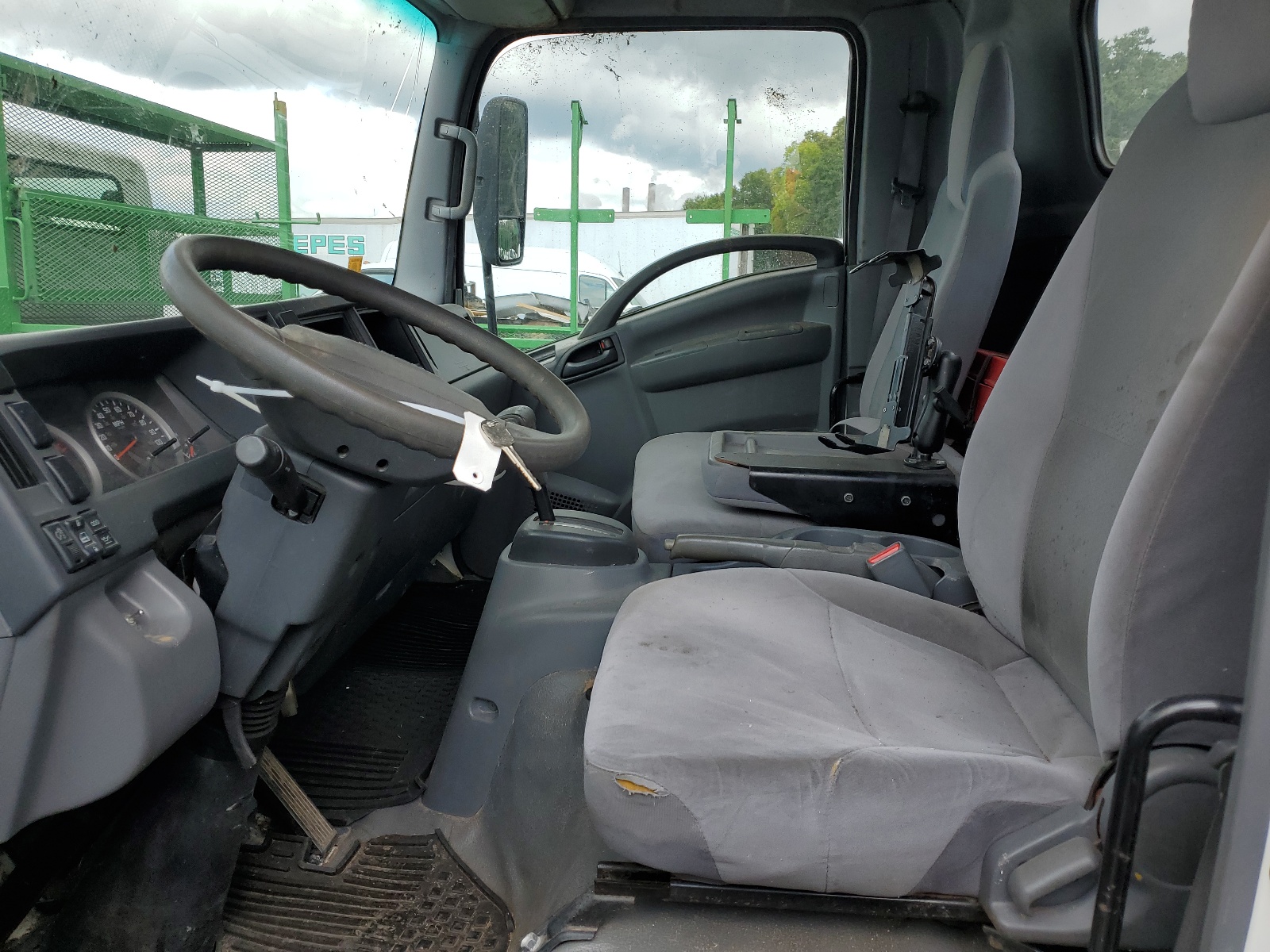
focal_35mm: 26
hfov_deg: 67.3
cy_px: 476
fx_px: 954
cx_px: 635
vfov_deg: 53.1
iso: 50
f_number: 1.5
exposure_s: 1/909
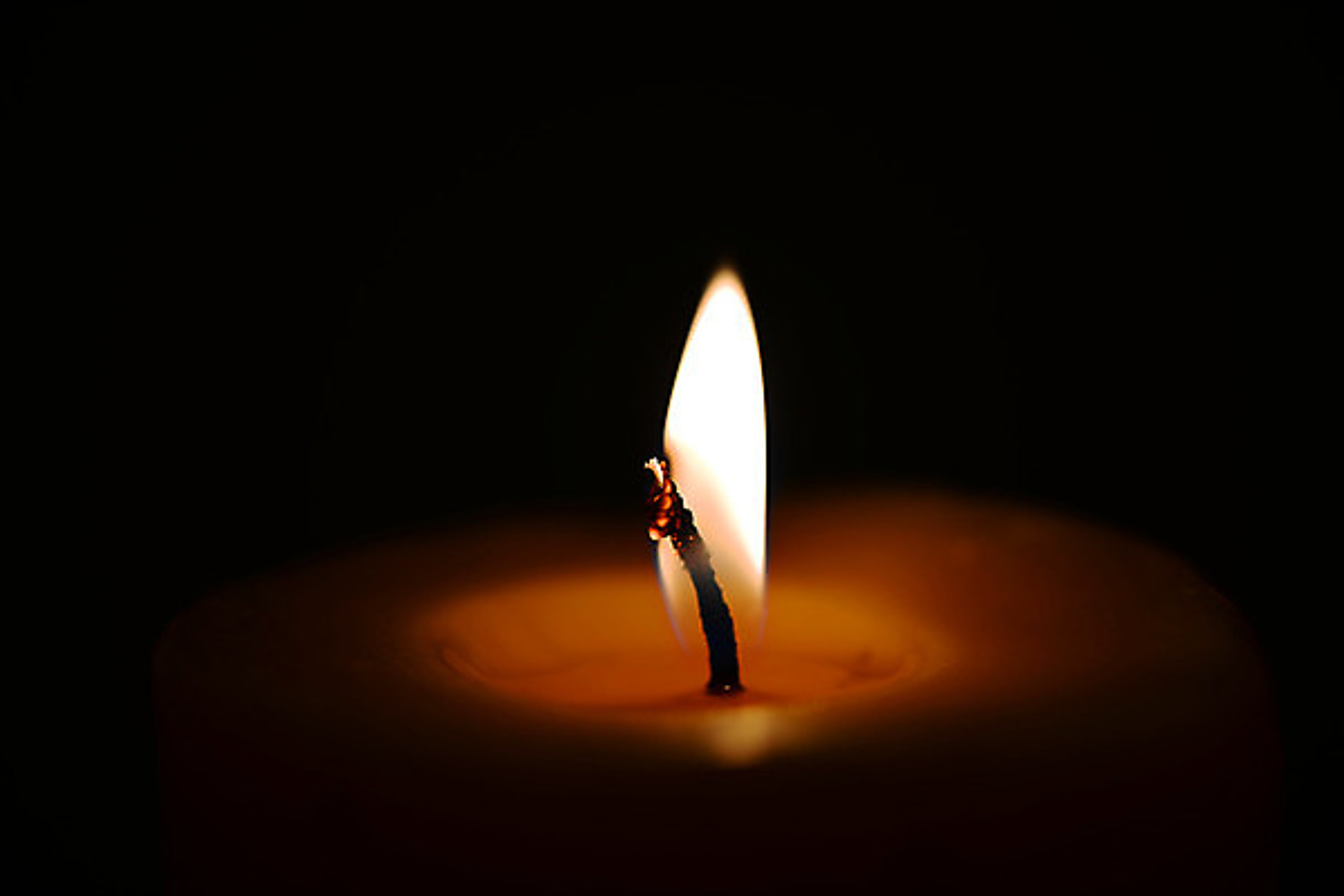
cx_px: 672
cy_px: 448
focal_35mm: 105
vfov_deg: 13.0
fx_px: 3920
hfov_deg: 19.5
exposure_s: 1/30
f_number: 4
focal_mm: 105
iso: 50
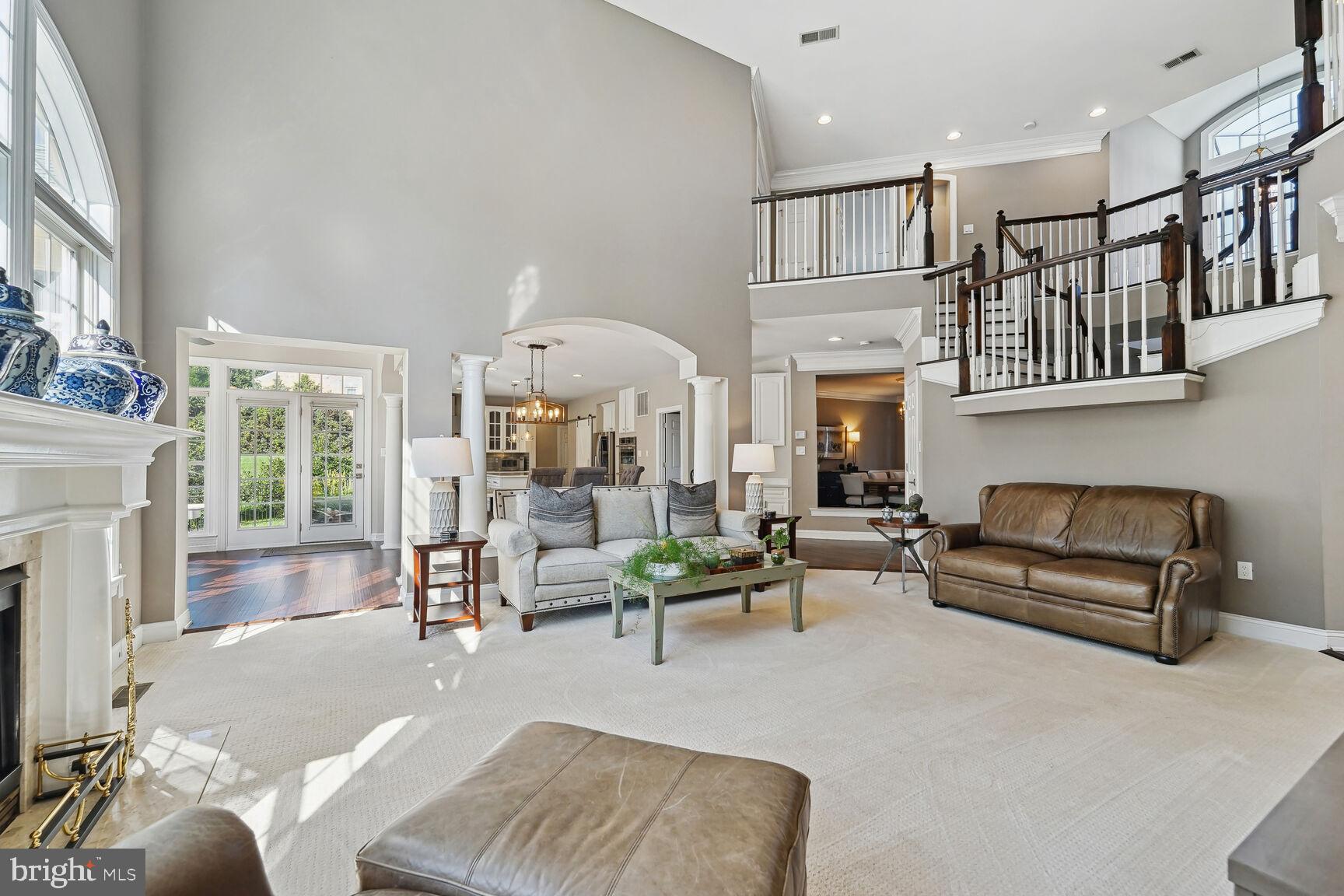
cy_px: 448
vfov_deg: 81.2
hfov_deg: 104.3
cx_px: 672
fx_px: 523
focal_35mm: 14
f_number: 8
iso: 400
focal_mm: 14
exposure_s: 1/80
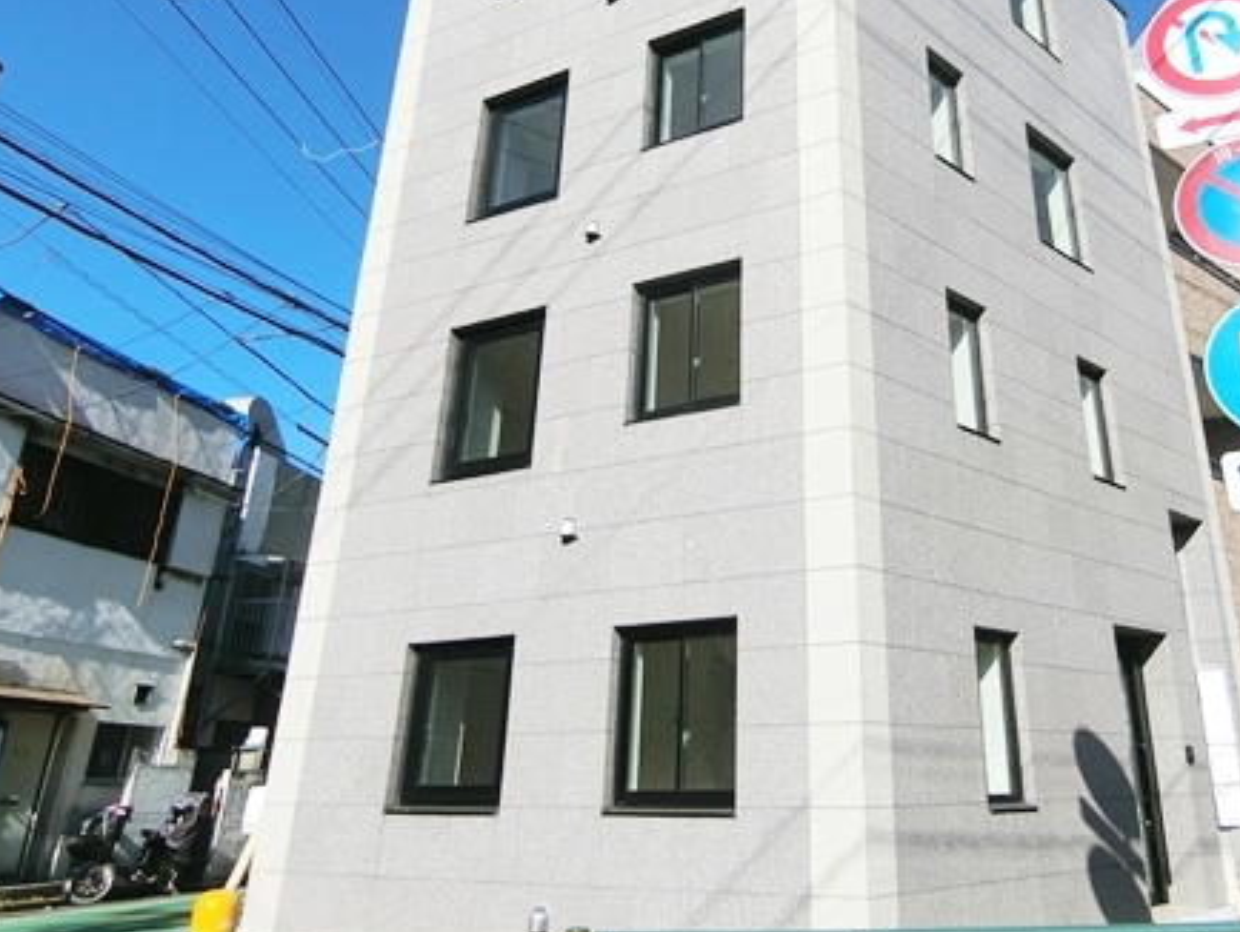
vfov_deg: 49.1
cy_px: 332
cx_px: 797
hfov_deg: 62.3
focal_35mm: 28
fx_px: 1004
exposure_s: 1/320
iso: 80
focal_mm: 4.06
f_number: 6.9
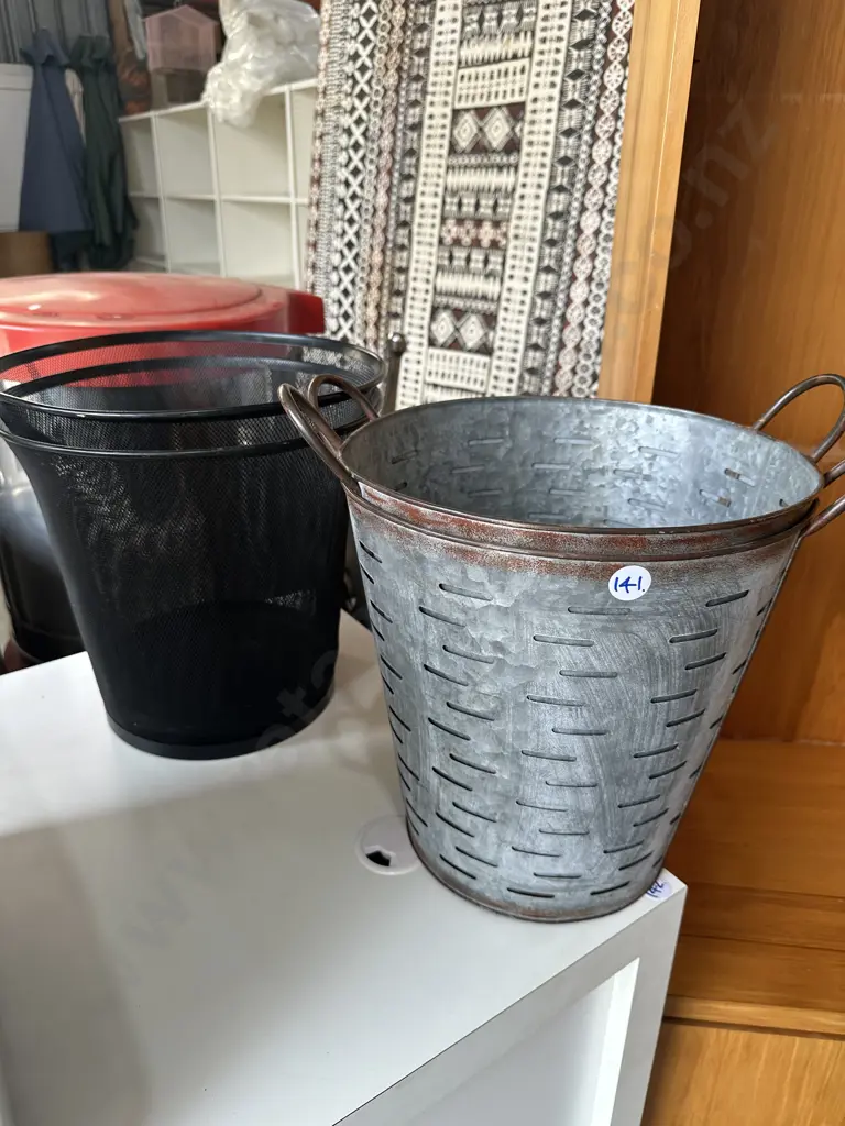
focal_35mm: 24
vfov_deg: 71.6
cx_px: 422
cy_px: 563
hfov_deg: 56.8
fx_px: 781
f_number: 1.78
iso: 64
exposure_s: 1/117
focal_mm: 6.86
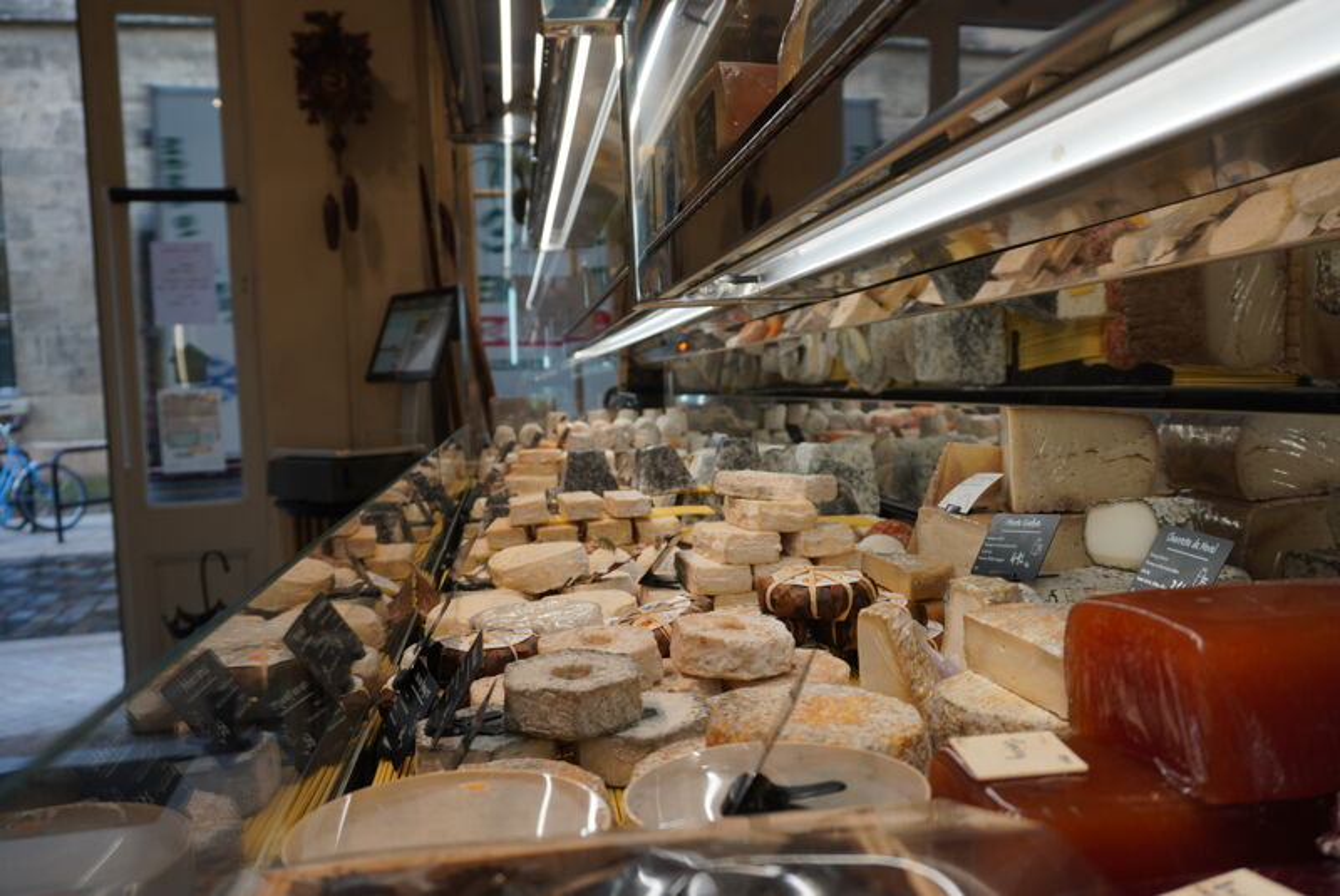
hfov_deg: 61.9
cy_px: 448
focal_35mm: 30
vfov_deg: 43.7
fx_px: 1118
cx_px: 670
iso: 100
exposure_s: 1/50
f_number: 4.5
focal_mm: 20
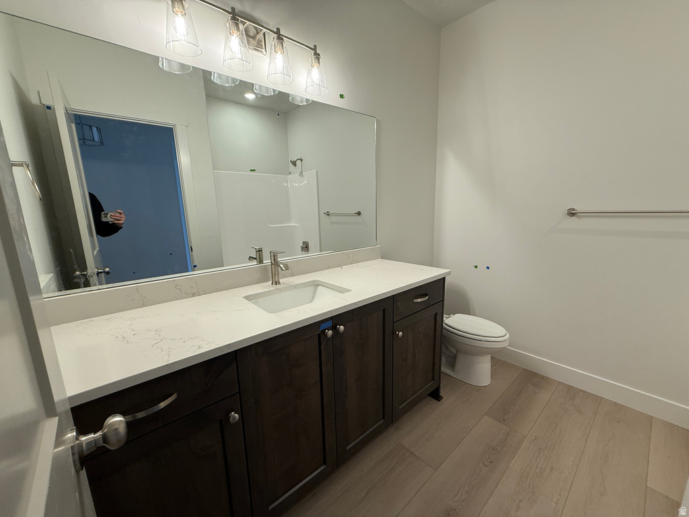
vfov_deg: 85.7
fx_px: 279
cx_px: 344
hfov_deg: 102.1
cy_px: 258
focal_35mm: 14
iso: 125
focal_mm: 2.22
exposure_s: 1/120
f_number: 2.2
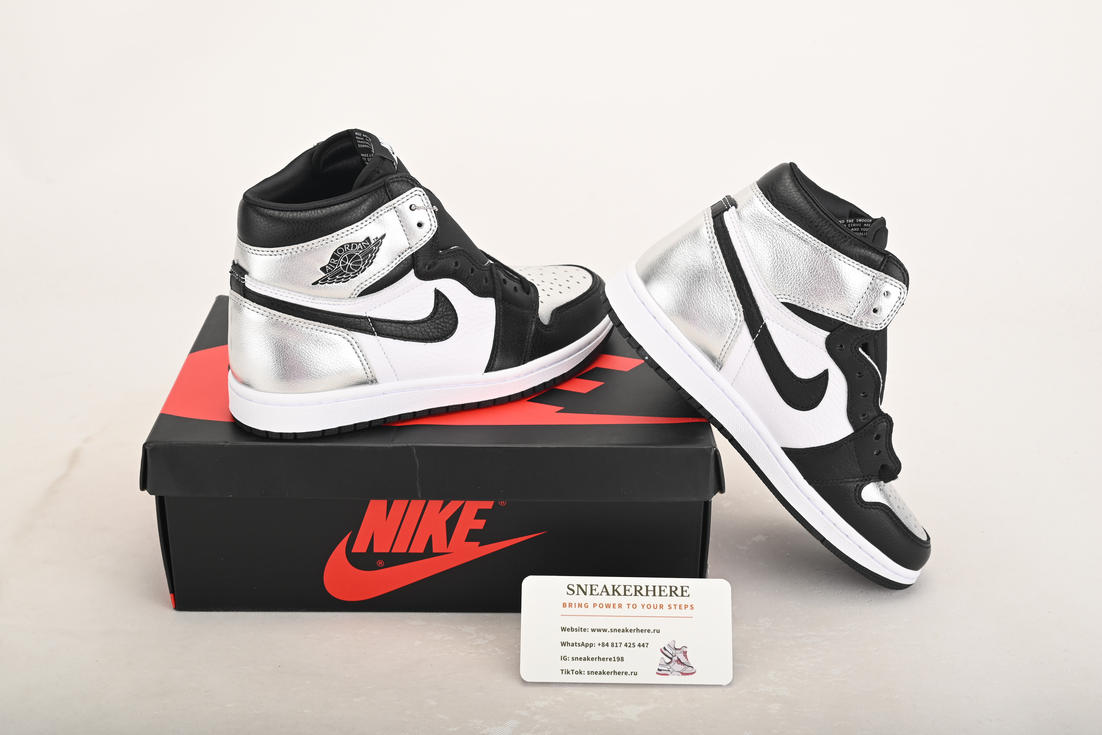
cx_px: 551
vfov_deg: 27.0
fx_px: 1531
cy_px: 368
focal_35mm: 50
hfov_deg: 39.6
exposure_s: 1/200
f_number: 11
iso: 100
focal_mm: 50
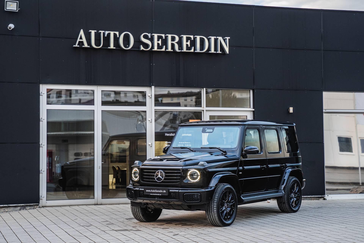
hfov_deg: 32.4
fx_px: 627
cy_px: 122
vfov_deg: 21.9
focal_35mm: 62
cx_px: 182
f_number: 4
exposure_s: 1/125
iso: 640
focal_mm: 62
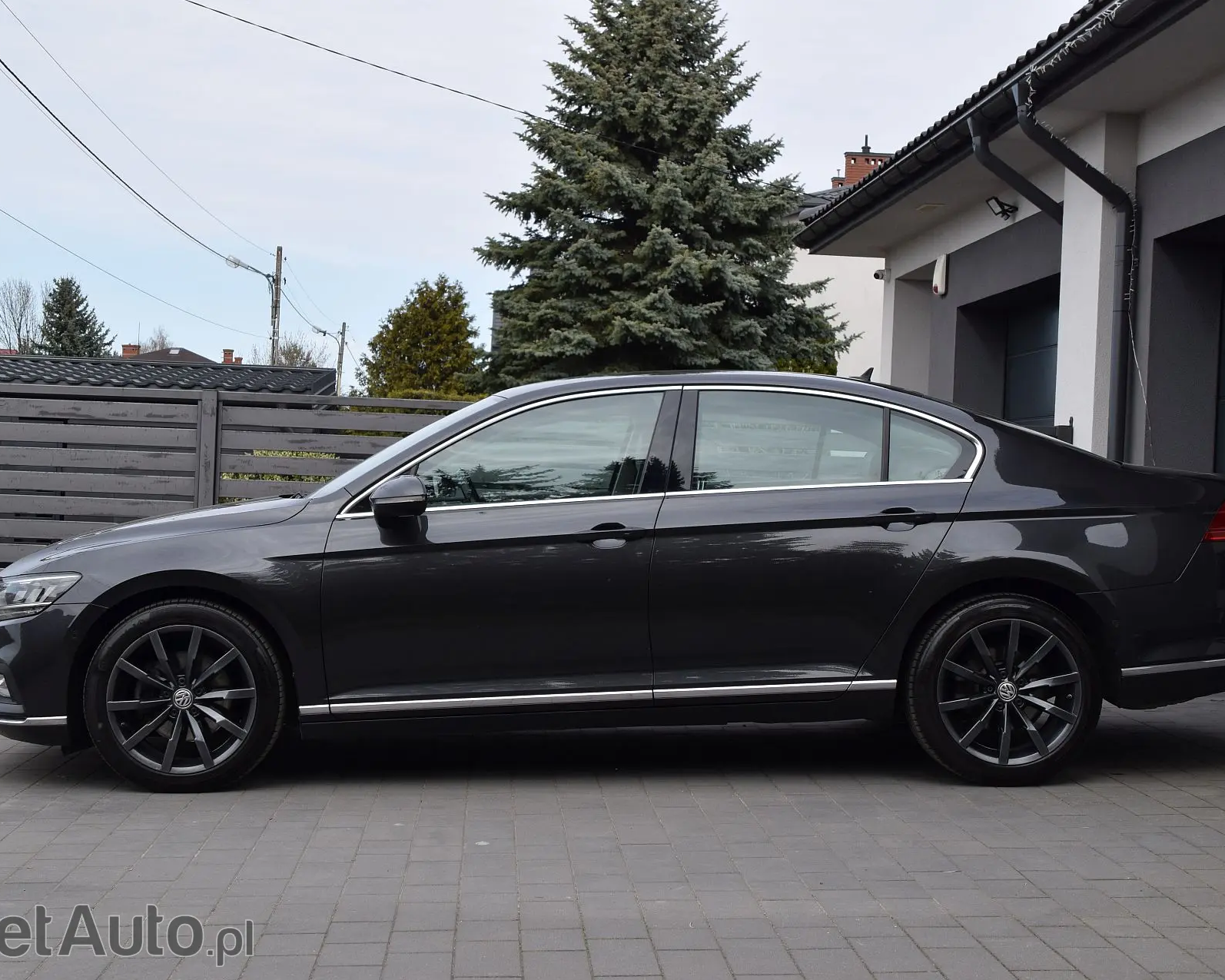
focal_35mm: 53
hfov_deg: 35.6
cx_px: 603
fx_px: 1906
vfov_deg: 28.8
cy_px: 490
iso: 320
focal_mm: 31
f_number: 9
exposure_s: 1/320
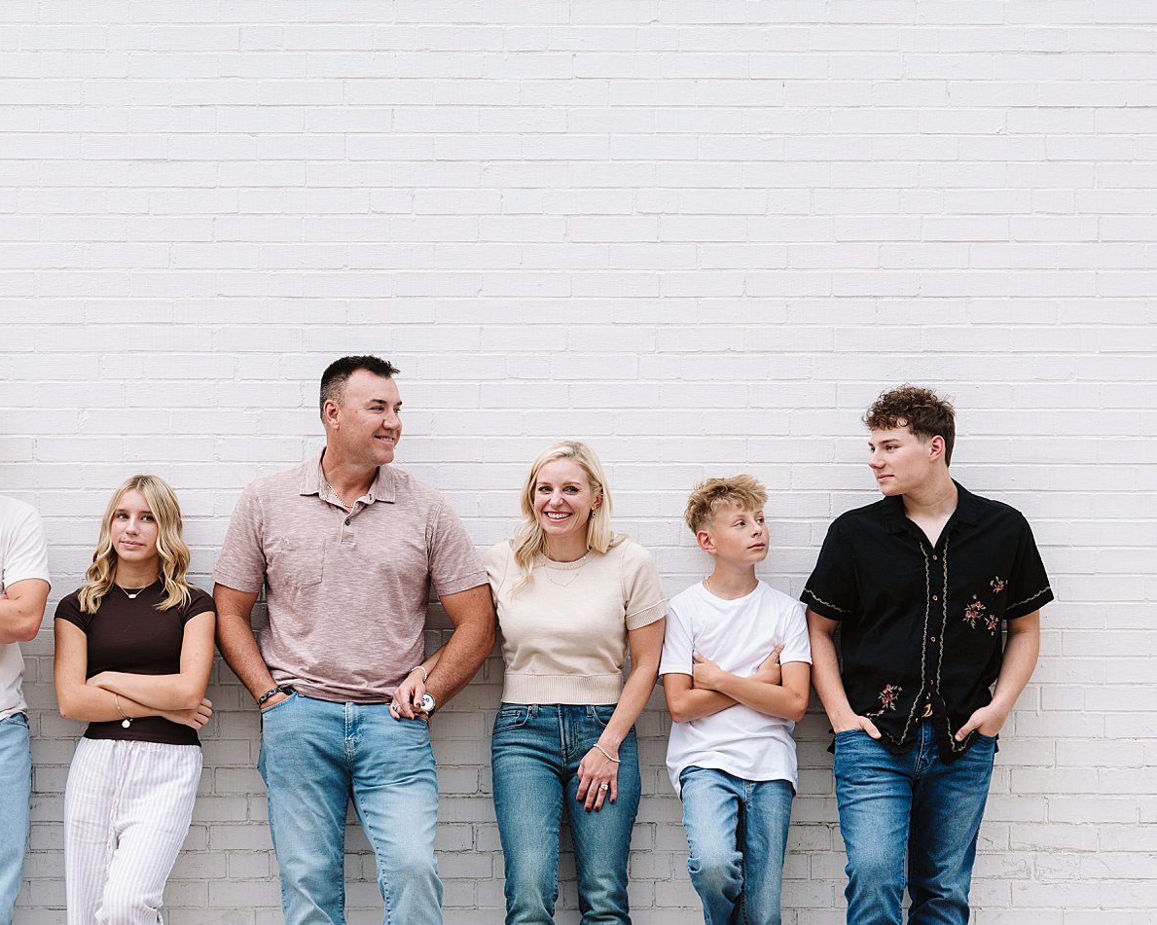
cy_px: 563
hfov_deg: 13.8
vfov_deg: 11.1
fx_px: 4759
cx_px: 430
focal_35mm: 139
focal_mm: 86
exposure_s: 1/320
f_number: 4
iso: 400
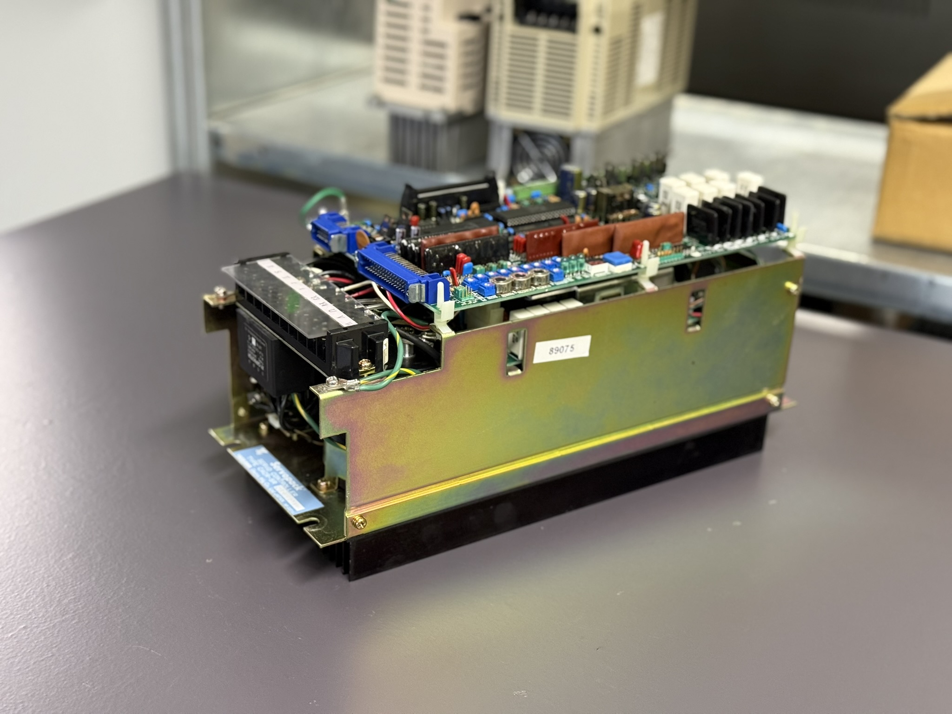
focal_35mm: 48
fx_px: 1320
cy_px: 357
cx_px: 476
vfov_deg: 30.3
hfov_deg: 39.7
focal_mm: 6.76
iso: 250
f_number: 1.78
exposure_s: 1/33
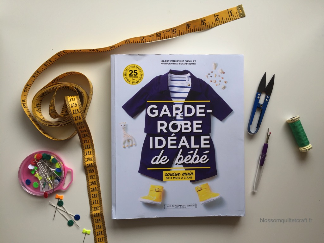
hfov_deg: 61.7
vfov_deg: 48.2
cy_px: 122
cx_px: 162
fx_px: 271
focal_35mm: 29
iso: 32
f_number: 2.2
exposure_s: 1/100
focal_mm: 4.15
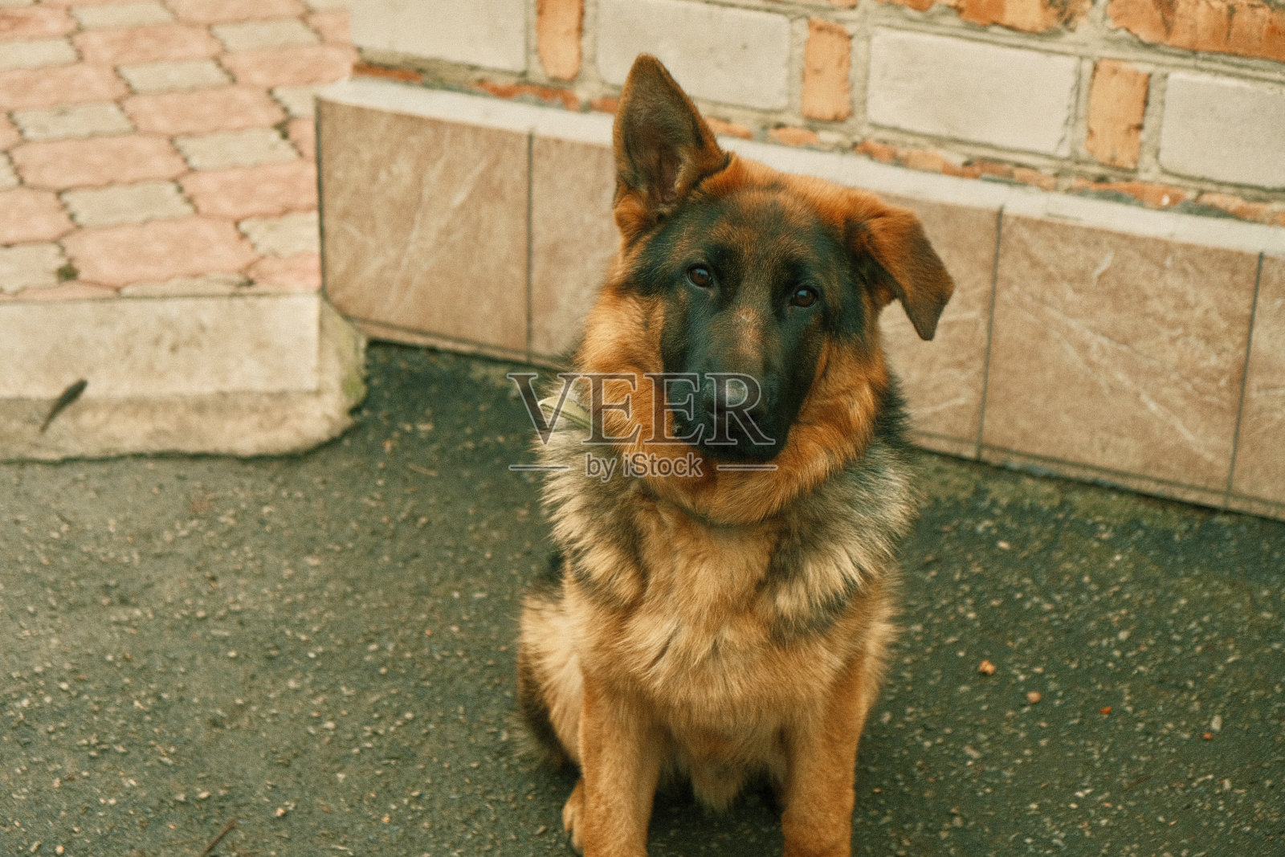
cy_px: 428
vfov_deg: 19.7
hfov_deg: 29.2
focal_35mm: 69
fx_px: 2463
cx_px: 642
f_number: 4
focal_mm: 46.3
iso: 640
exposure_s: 1/140
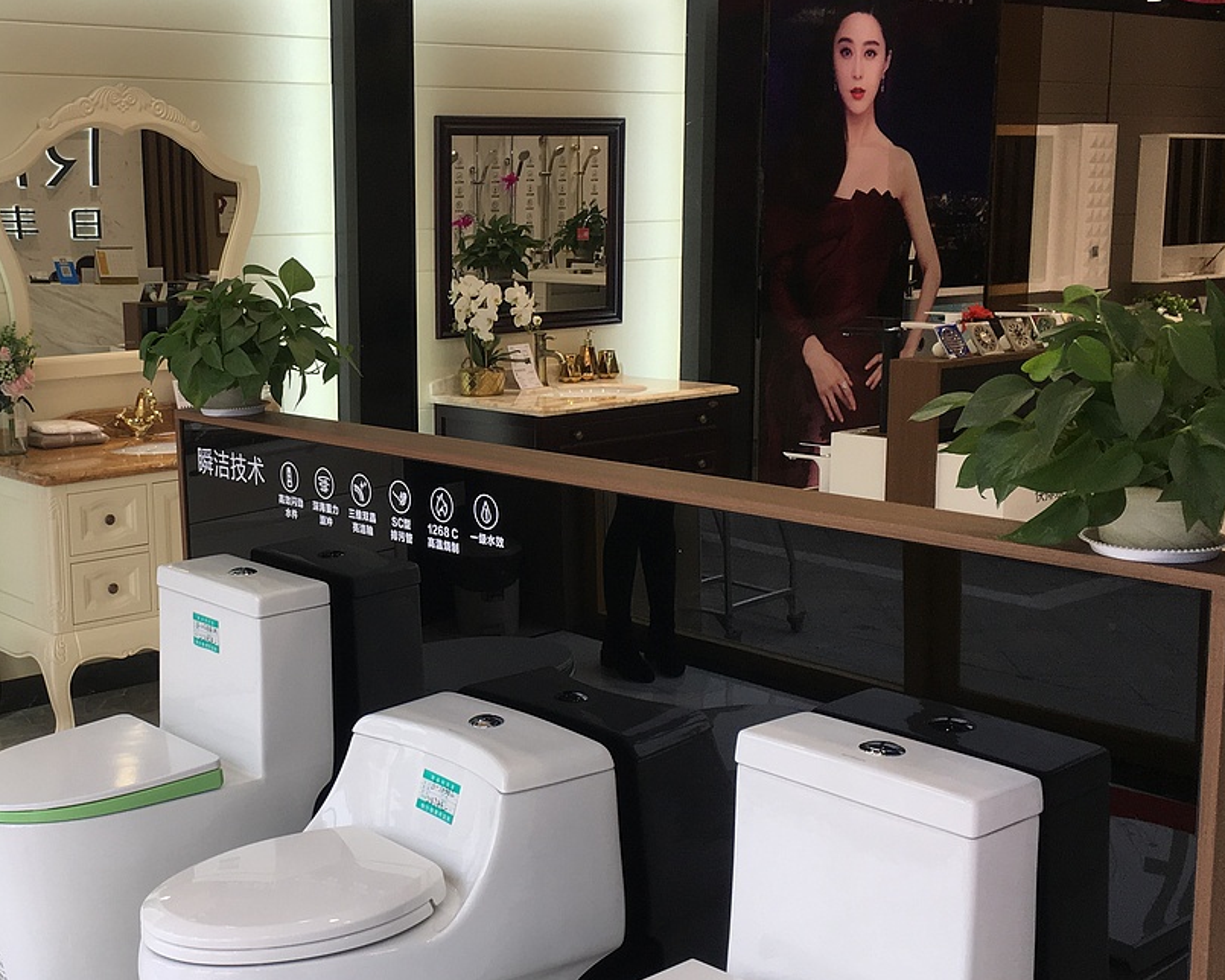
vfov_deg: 33.4
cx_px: 339
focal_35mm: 45
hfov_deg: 40.2
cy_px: 507
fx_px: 1631
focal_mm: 4.15
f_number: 2.2
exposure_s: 1/100
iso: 32
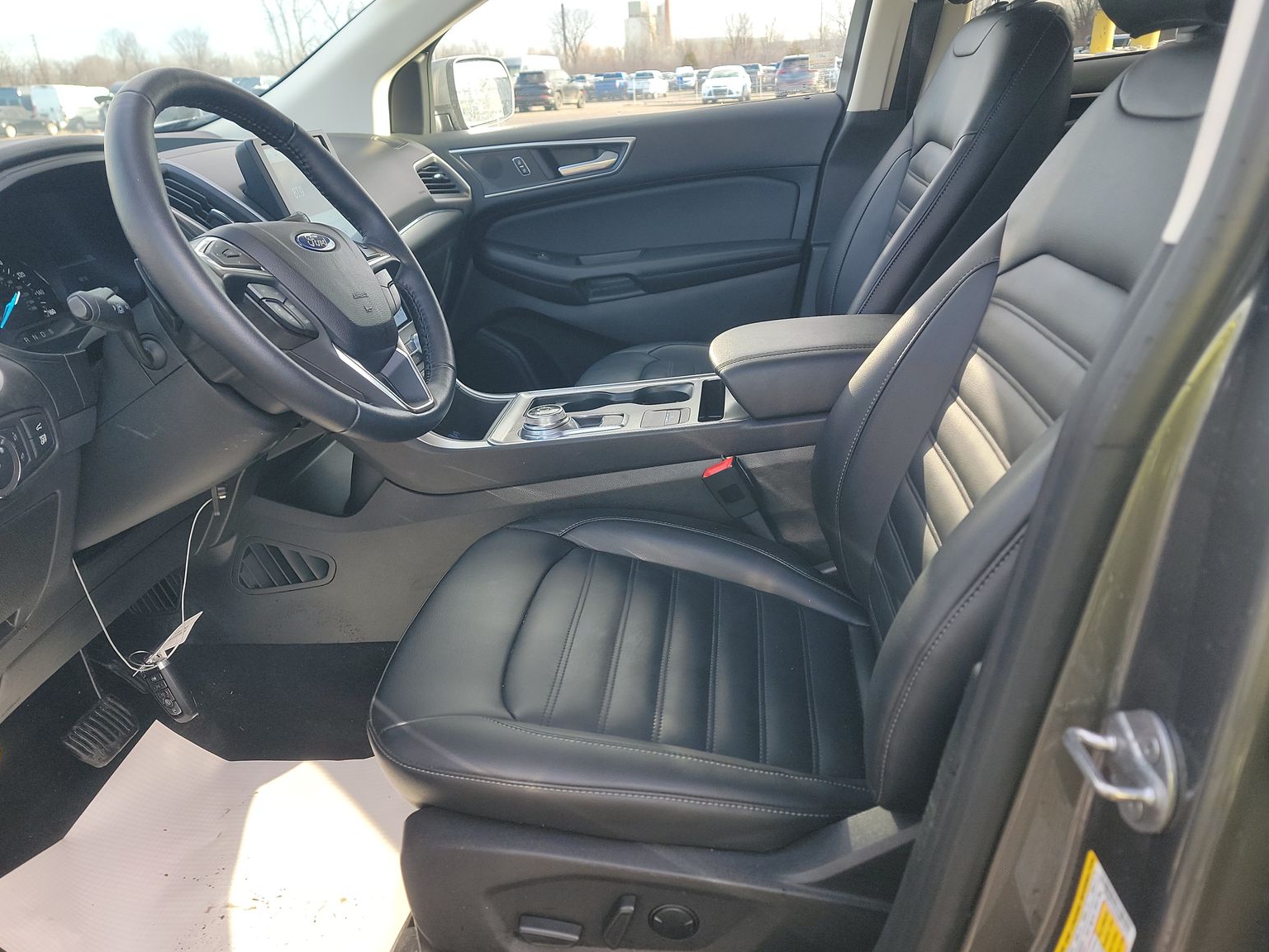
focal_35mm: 25
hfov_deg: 69.4
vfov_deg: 54.9
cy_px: 470
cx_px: 633
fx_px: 916
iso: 96
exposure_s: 1/119
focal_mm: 6.7
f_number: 1.8
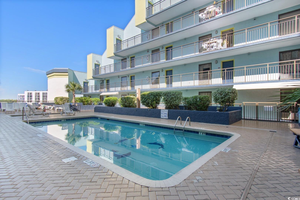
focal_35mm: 18
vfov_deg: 67.4
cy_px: 100
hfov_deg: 90.0
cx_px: 150
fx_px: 150
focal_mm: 12
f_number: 6.3
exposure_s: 1/160
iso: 100
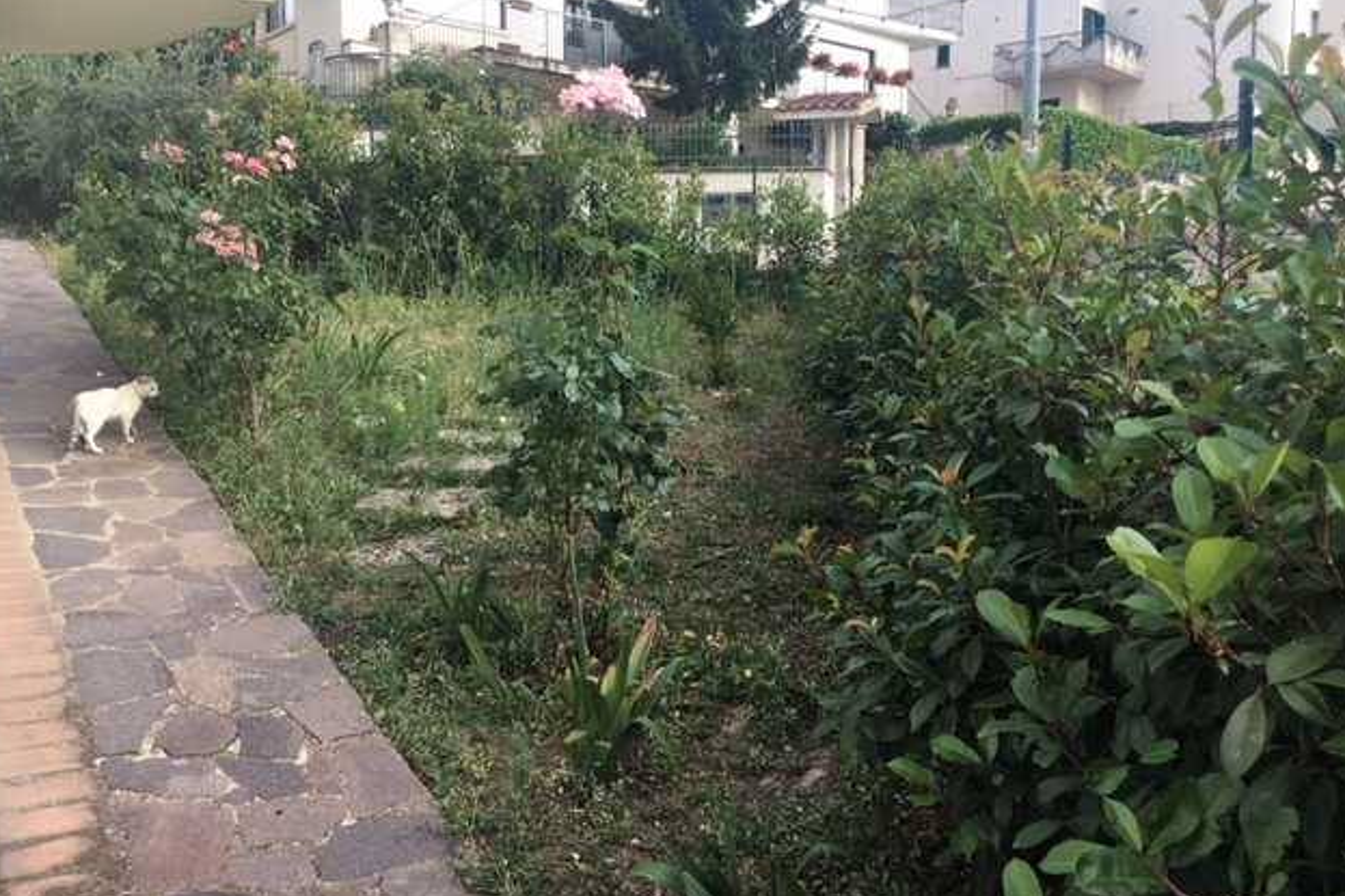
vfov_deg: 42.2
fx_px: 1158
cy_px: 391
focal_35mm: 31
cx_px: 667
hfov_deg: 60.3
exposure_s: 1/100
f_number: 2.2
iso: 32
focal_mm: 4.15
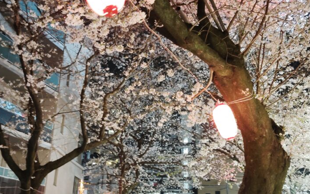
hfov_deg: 46.2
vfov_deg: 29.8
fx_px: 363
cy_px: 107
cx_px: 152
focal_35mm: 43
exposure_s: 1/20
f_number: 1.8
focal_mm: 4.22
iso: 1672
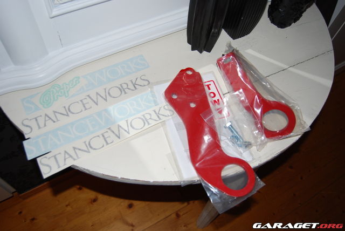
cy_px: 116
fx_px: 288
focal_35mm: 30
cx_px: 172
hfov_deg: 61.9
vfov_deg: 43.7
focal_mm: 20
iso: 200
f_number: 3.8
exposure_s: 1/60
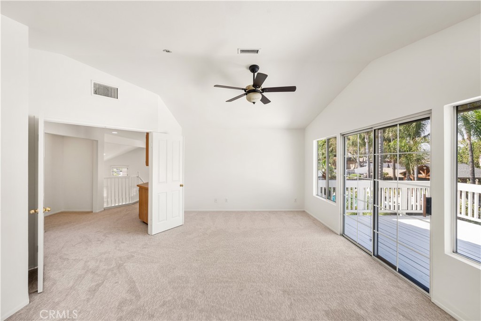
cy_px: 160
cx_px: 240
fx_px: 187
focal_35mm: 14
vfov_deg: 81.2
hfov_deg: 104.2
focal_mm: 14
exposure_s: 1/25
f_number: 9
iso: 100
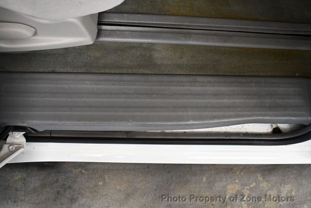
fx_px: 311
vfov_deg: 36.9
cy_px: 104
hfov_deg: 53.1
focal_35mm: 36
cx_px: 156
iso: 1600
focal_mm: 18
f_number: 3.5
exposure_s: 1/125
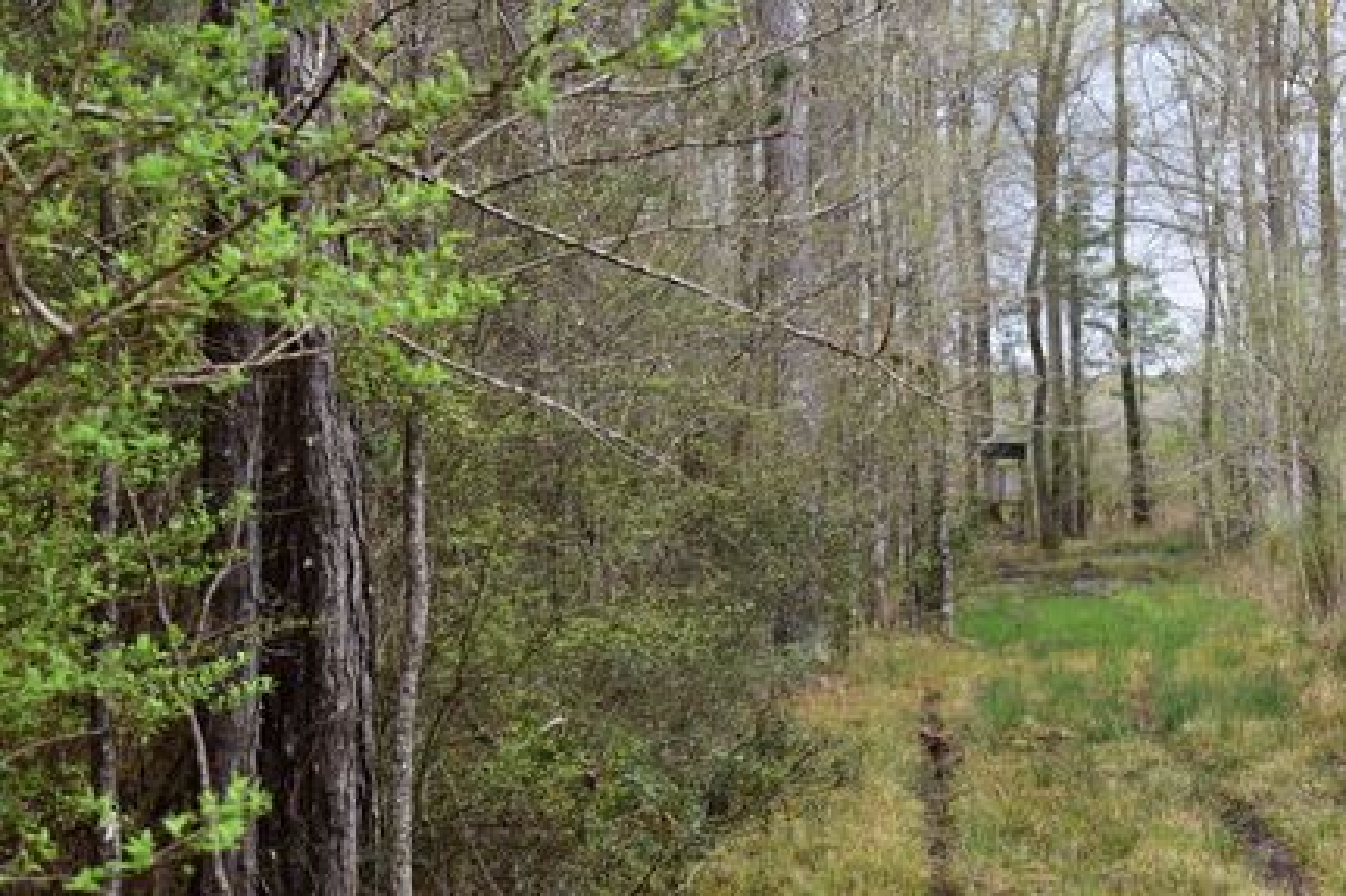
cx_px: 673
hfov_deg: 24.6
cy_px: 448
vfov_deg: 16.5
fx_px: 3083
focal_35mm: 82
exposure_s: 1/125
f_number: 9
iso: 400
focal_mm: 55
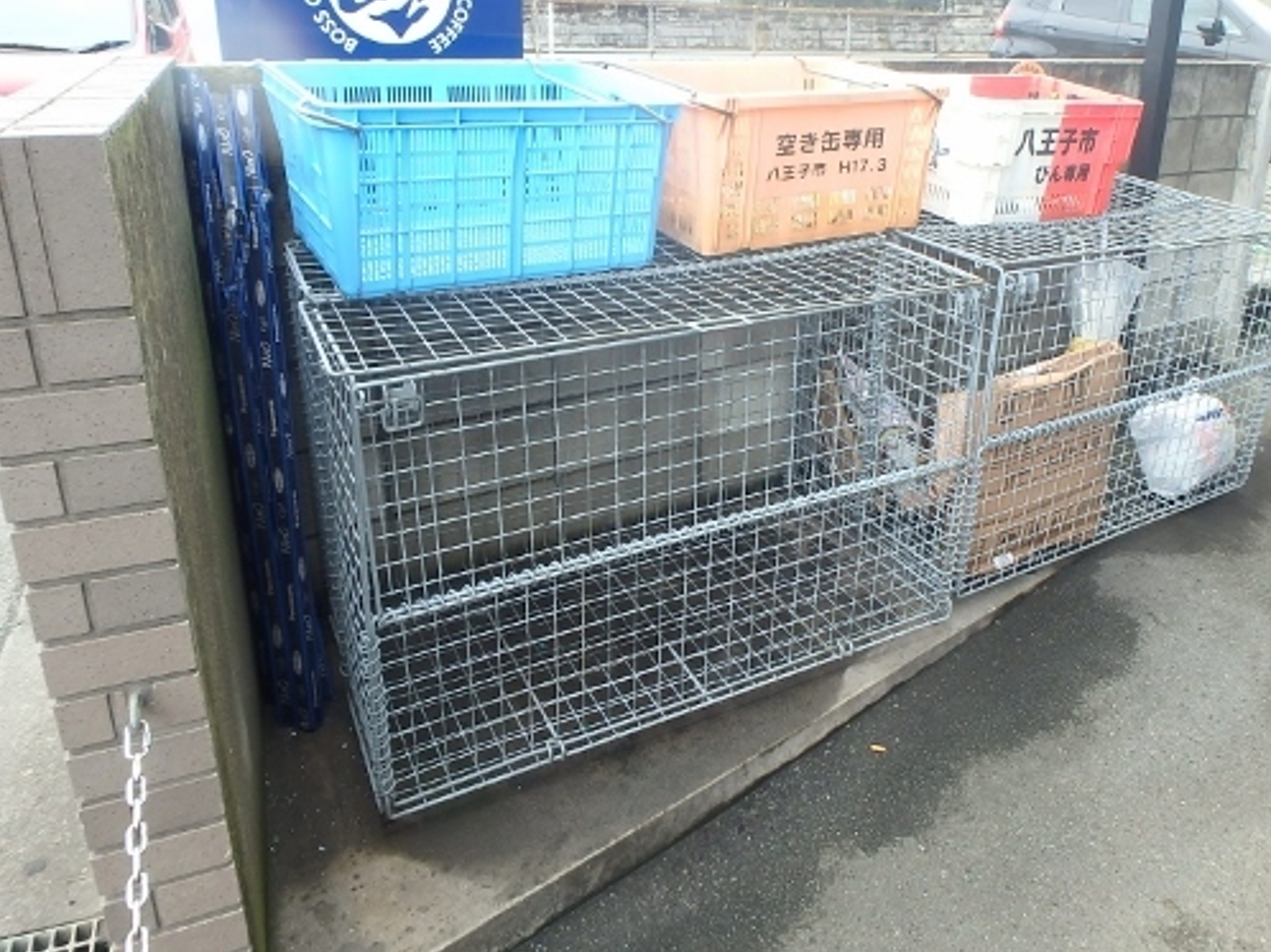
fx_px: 991
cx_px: 786
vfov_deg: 50.7
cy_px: 347
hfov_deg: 64.5
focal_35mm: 27
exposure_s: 1/100
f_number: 3.5
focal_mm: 3.7
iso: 125
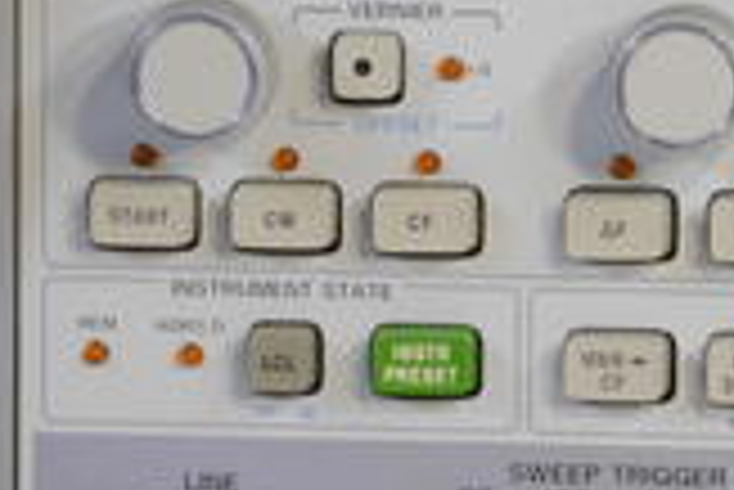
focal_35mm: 521
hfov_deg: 4.0
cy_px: 171
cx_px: 671
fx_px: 10632
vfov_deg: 2.6
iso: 800
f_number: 22
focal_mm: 102
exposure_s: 1/2
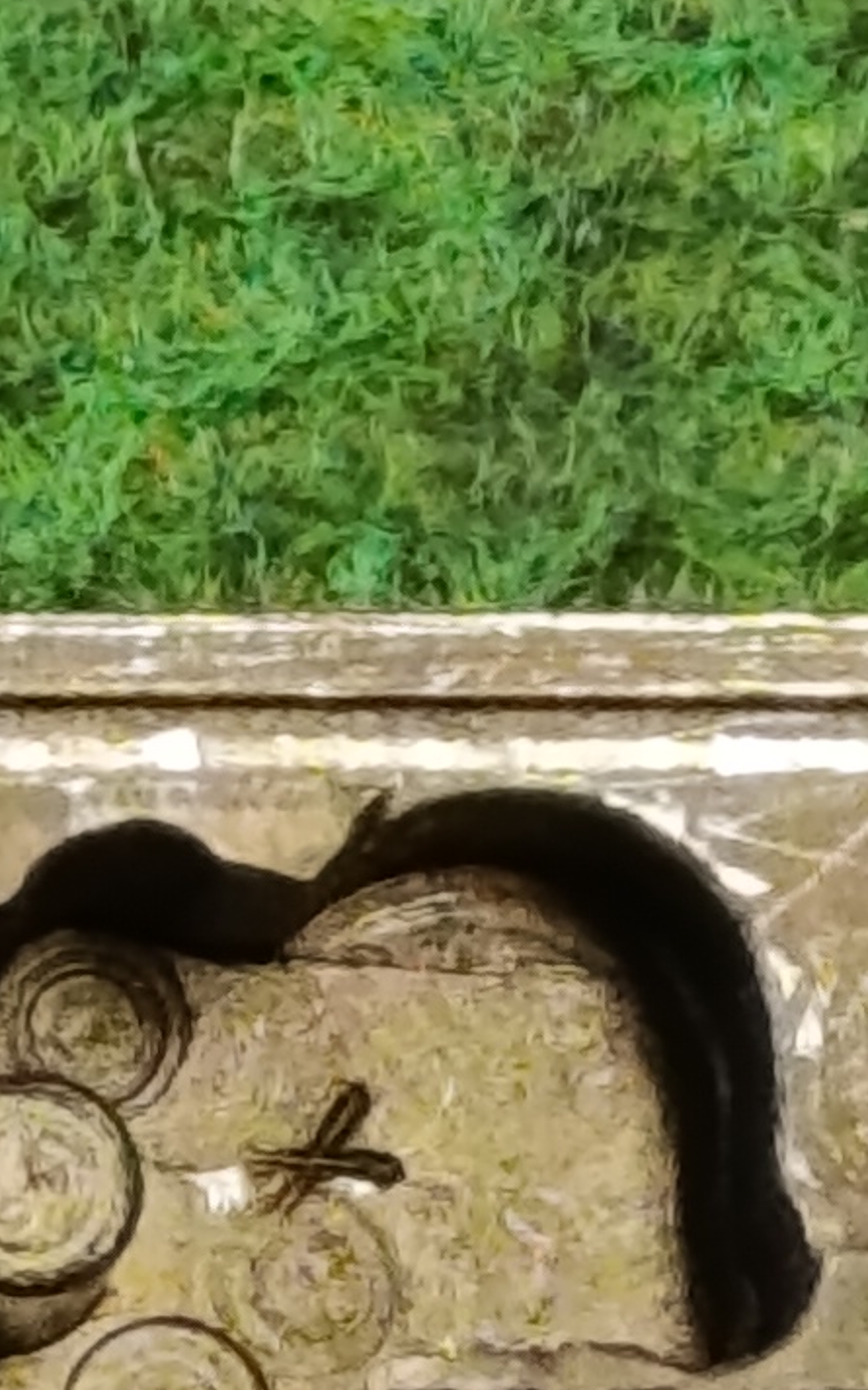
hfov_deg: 2.3
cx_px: -144
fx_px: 21179
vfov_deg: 3.7
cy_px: 2946
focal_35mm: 559
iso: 640
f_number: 1.6
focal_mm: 6.14
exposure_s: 1/50
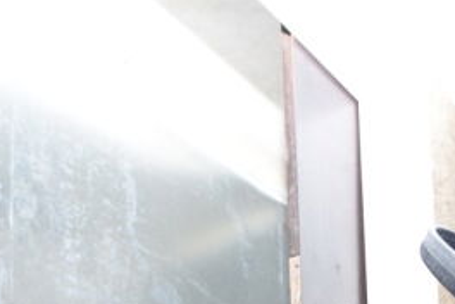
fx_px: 834
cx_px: 248
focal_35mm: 66
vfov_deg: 16.8
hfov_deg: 30.5
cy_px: 557
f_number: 5.6
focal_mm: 17
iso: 1250
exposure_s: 1/160
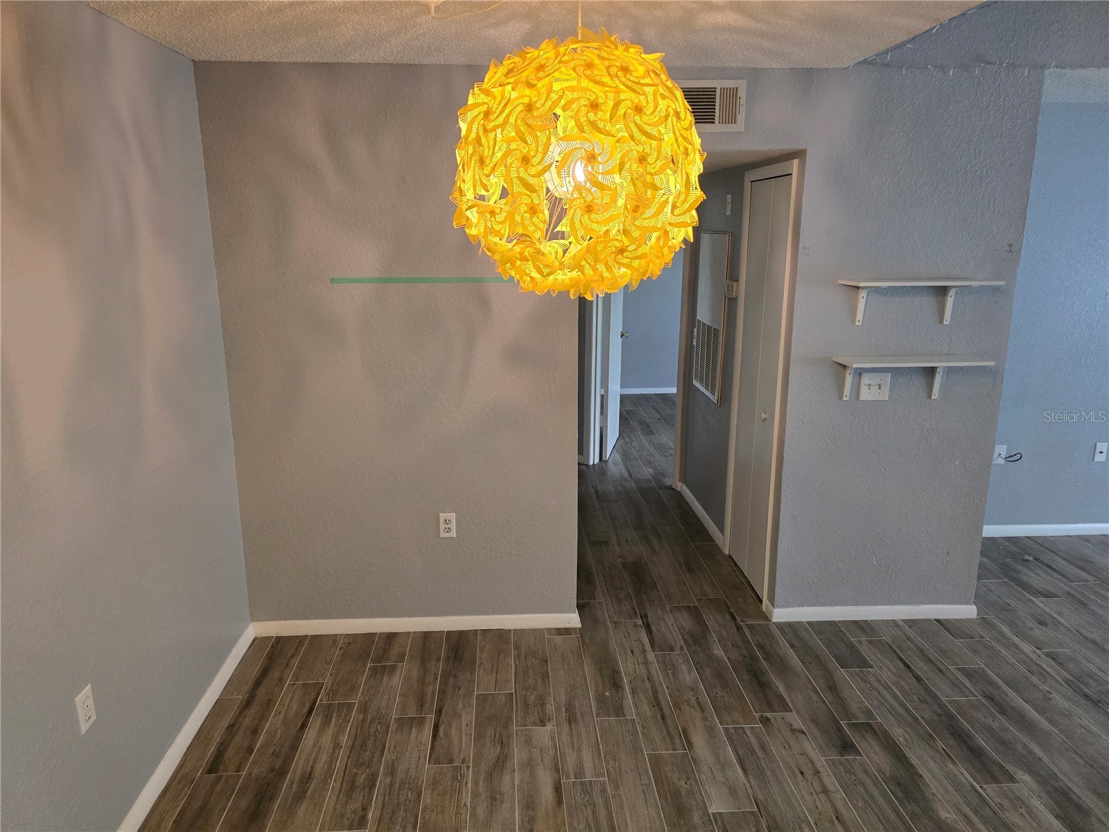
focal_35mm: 23
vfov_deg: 58.9
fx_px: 737
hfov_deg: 73.9
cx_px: 554
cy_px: 416
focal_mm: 6.3
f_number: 1.7
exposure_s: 1/120
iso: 500
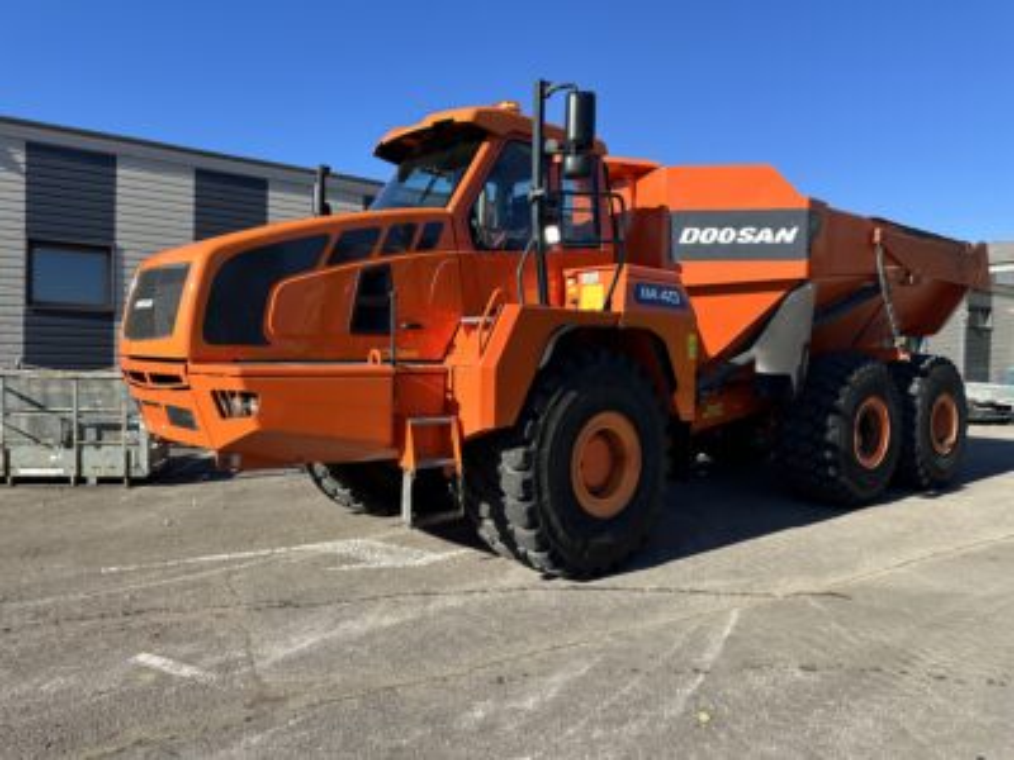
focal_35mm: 24
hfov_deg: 71.6
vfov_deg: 56.8
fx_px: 703
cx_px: 507
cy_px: 380
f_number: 1.78
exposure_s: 1/2660
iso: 80
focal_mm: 6.86
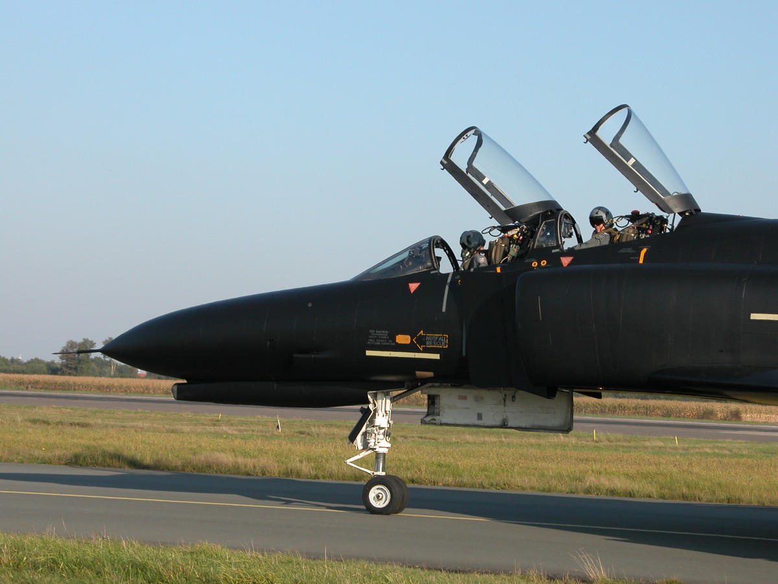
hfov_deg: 18.4
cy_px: 292
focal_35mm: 107
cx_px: 389
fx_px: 2405
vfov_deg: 13.8
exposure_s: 1/335
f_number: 5.2
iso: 100
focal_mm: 27.3
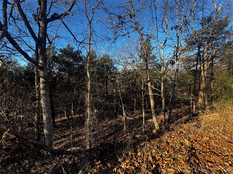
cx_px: 116
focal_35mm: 14
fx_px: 94
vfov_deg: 85.7
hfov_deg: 102.1
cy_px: 87
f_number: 2.2
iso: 40
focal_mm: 2.22
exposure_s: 1/263
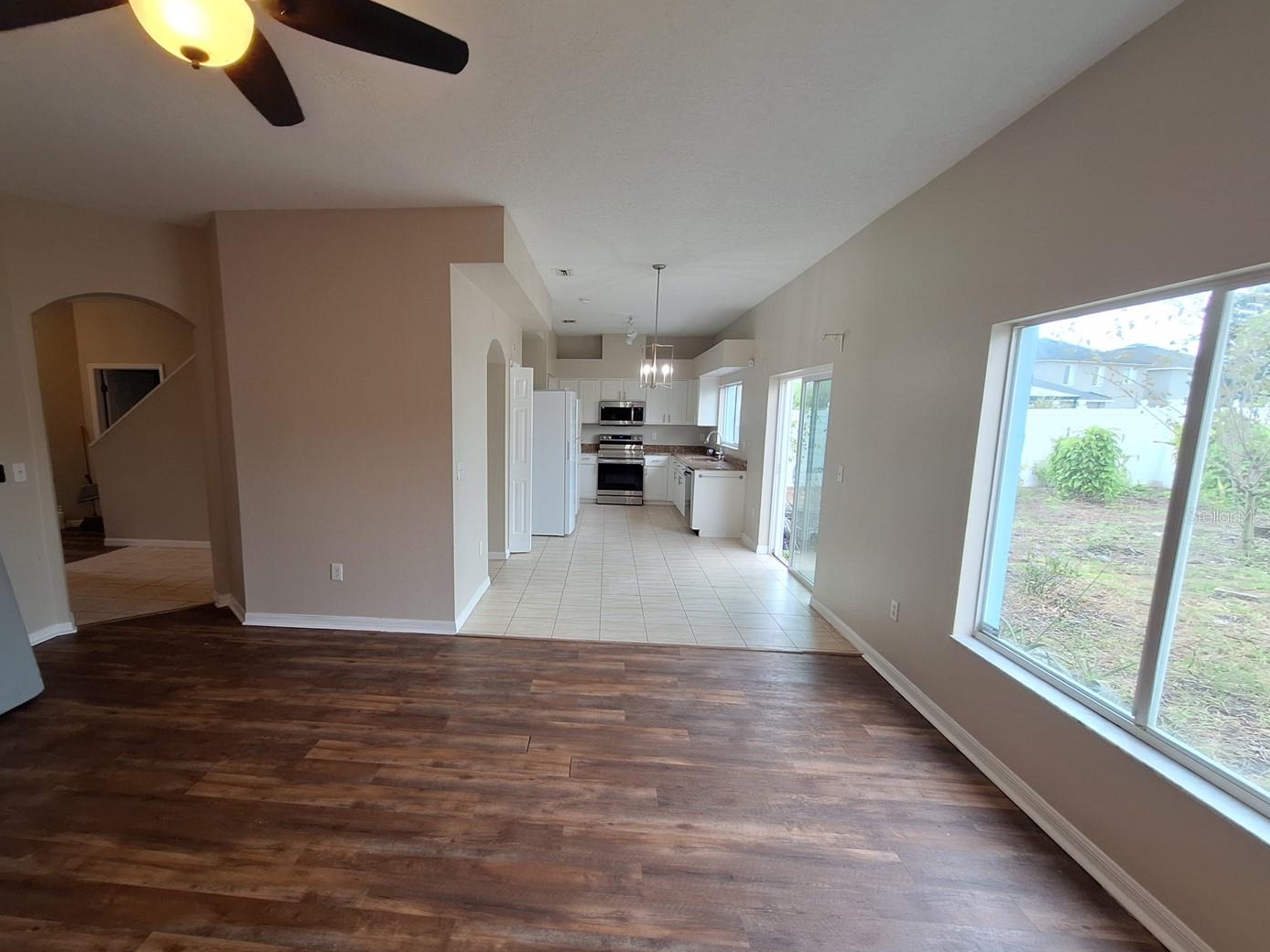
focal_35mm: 15
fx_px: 550
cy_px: 515
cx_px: 541
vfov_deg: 81.6
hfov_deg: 97.5
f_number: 2.2
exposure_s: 1/60
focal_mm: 1.74
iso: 64
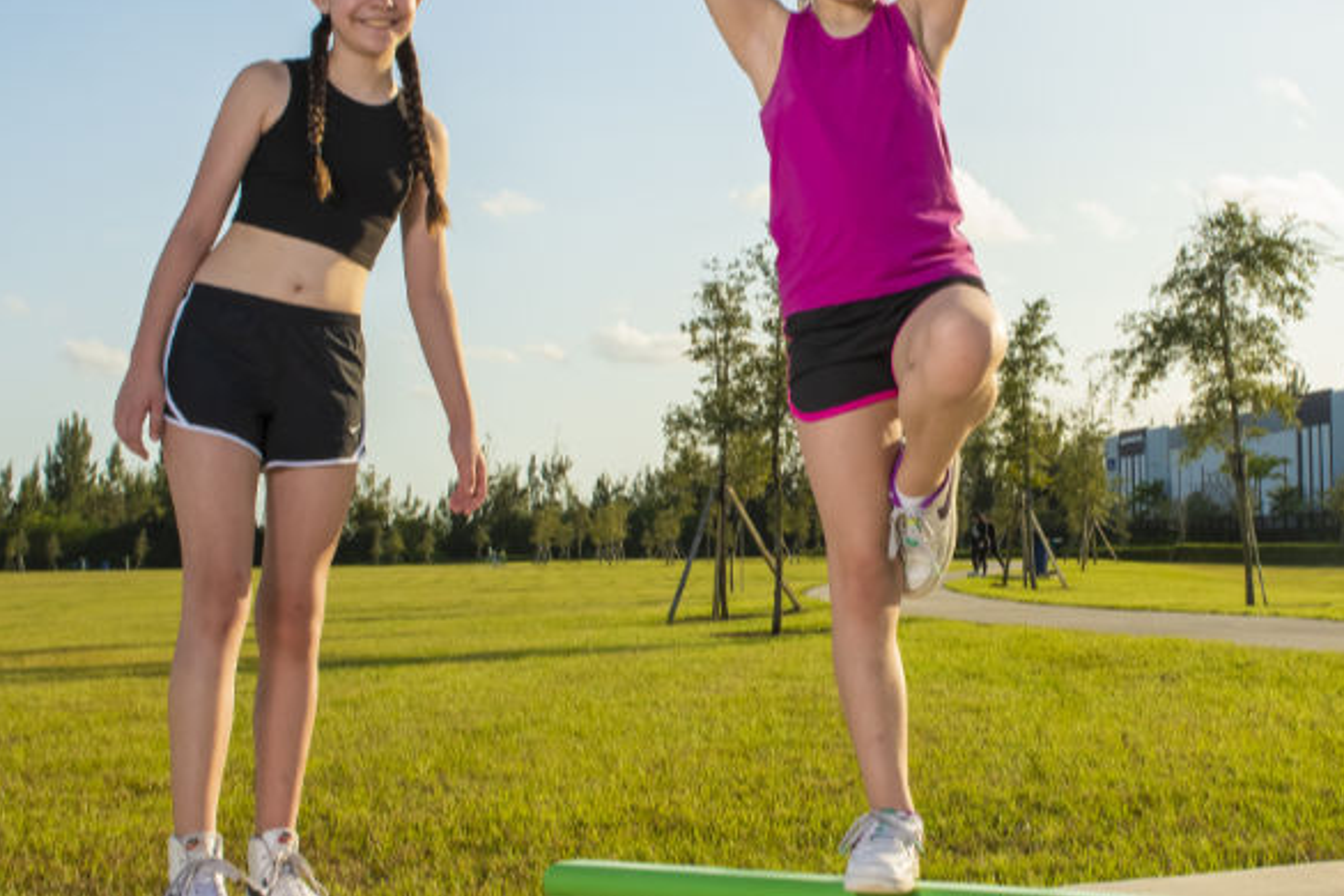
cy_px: 492
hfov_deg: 25.8
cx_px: 912
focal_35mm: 78
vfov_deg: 17.5
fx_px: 2912
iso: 250
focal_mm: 38
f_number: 13
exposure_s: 1/200
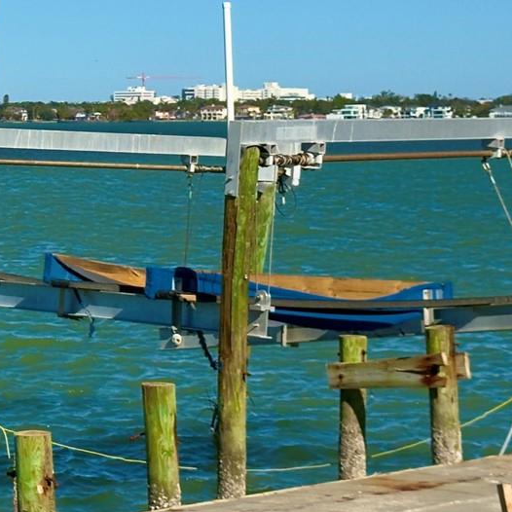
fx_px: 2159
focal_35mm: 129
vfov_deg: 13.4
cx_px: -88
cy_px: 8
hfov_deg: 13.2
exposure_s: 1/7874
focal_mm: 6.76
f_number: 1.78
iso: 64
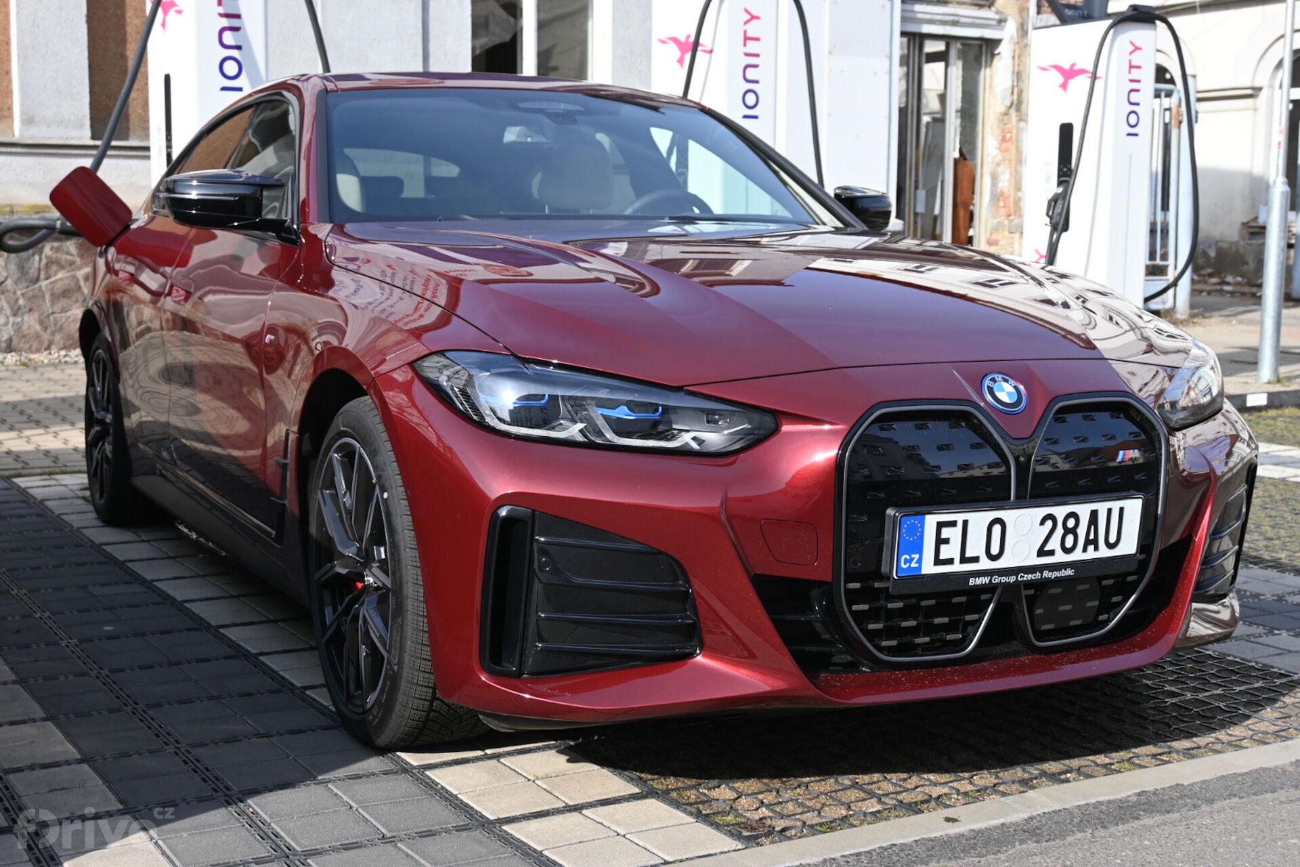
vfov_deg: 29.9
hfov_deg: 43.6
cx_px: 650
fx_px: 1625
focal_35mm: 45
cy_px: 434
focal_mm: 30
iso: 100
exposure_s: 1/250
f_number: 5.6
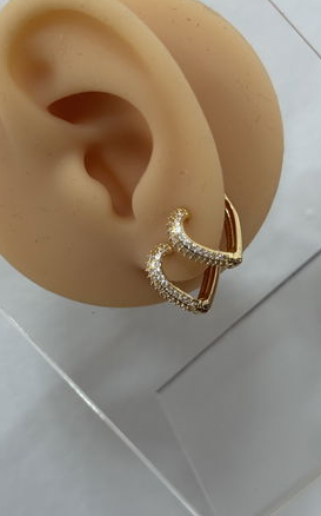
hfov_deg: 20.9
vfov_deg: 32.9
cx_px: 111
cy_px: 217
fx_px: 870
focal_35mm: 62
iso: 125
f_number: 1.78
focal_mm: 6.76
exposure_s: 1/100
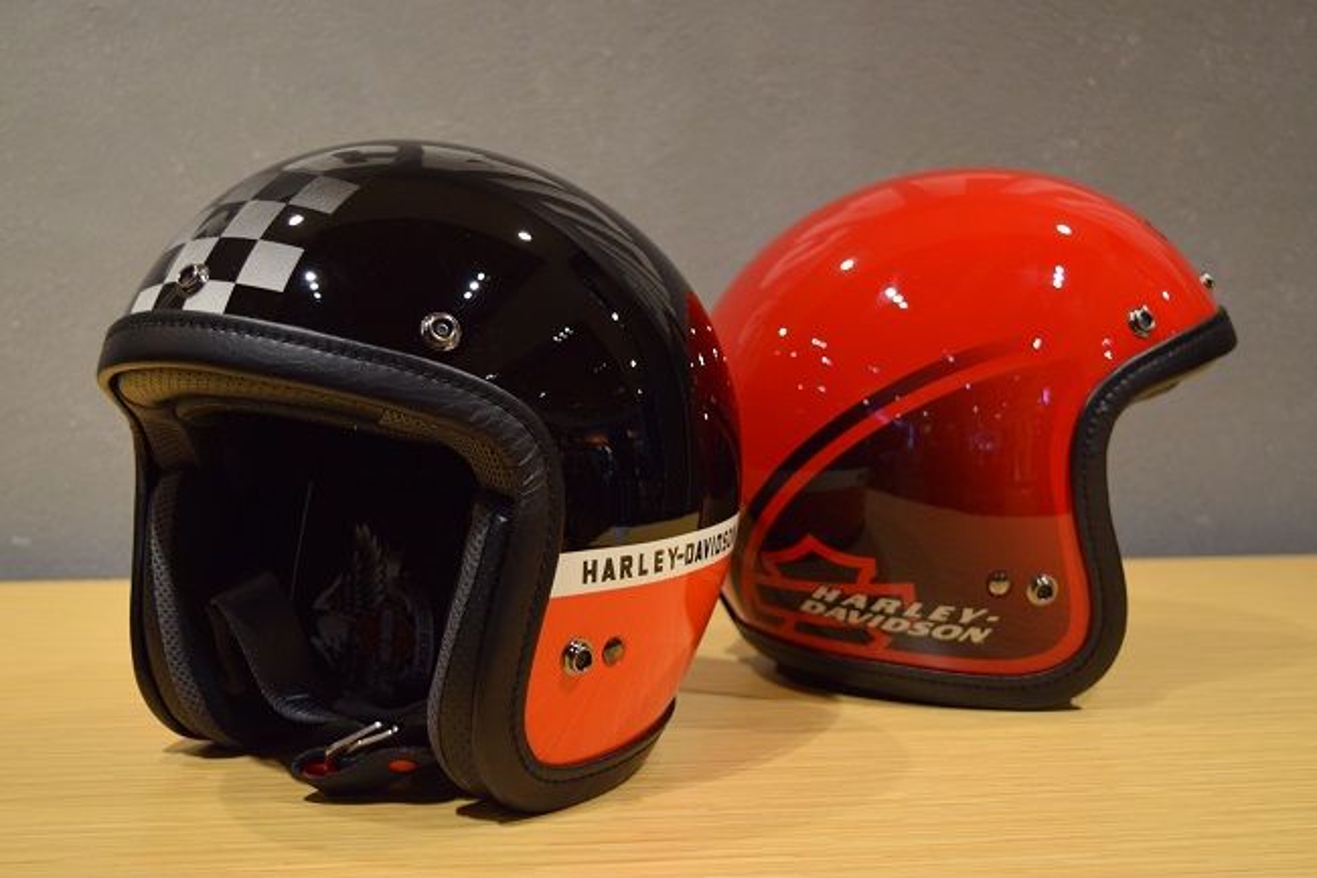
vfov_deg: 26.5
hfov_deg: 38.9
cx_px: 658
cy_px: 439
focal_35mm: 51
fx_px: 1865
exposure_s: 1/60
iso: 1000
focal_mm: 34
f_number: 4.5
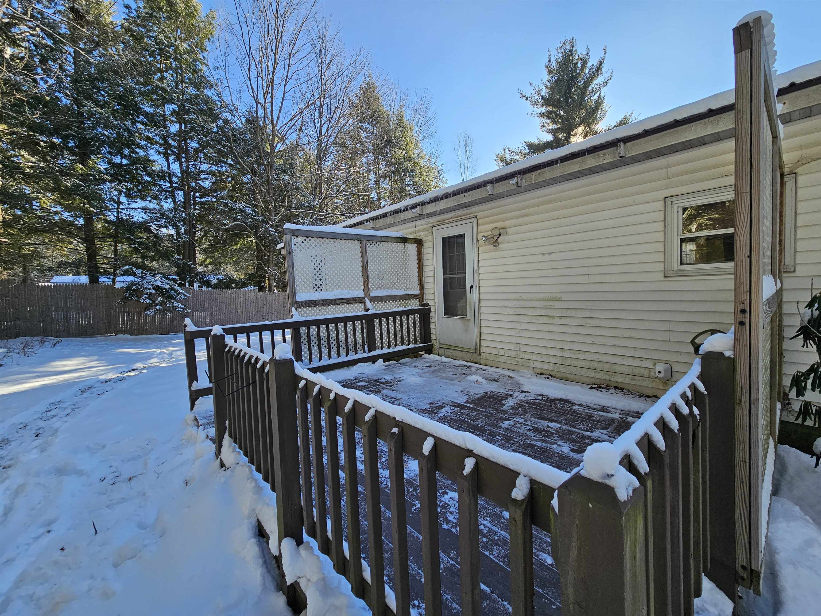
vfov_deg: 89.9
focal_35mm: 13
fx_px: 308
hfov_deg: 106.2
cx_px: 410
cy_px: 308
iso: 64
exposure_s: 1/761
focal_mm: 2.2
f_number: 2.2
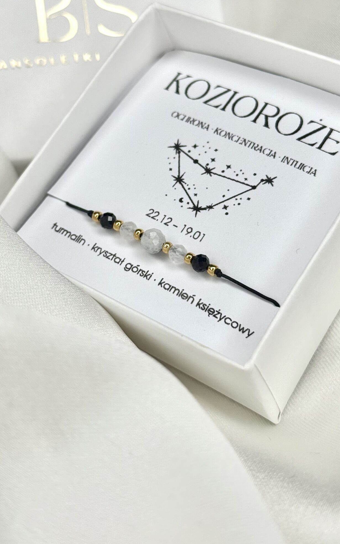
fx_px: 979
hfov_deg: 19.7
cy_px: 200
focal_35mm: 66
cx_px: 146
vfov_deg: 30.9
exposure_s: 1/1353
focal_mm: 6.76
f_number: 1.78
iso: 64
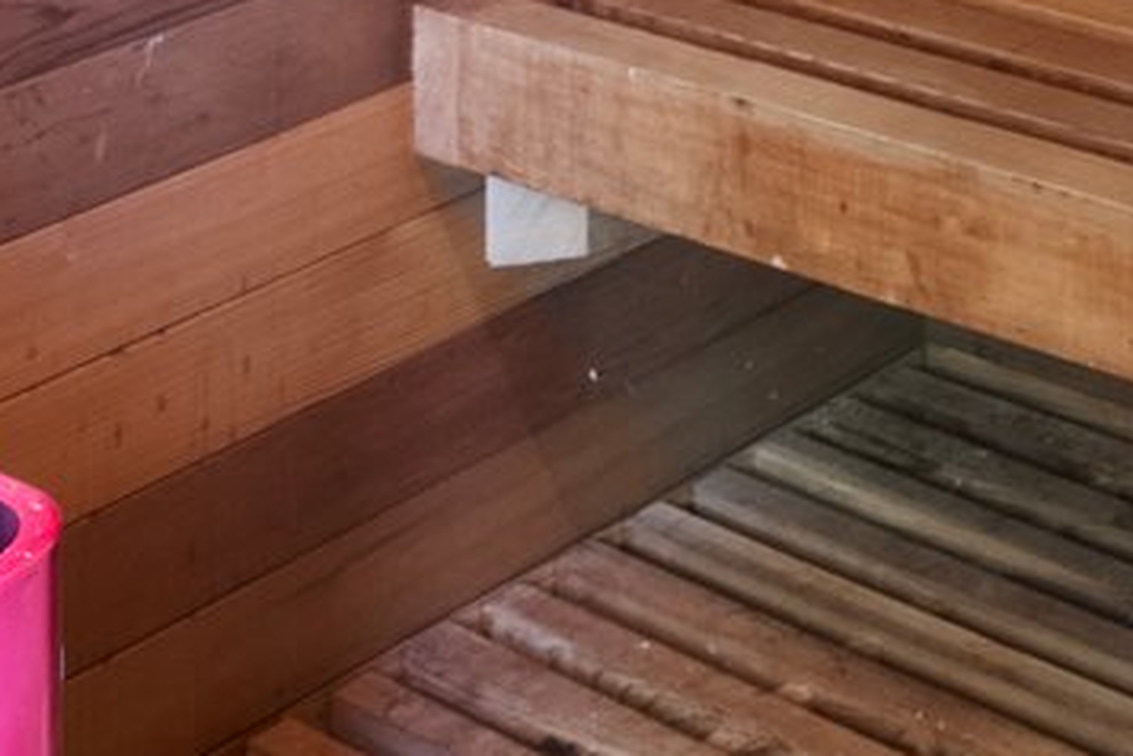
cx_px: 1854
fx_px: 3085
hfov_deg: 17.8
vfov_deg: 11.2
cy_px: -1172
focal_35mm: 98
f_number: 8
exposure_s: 13
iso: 500
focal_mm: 17
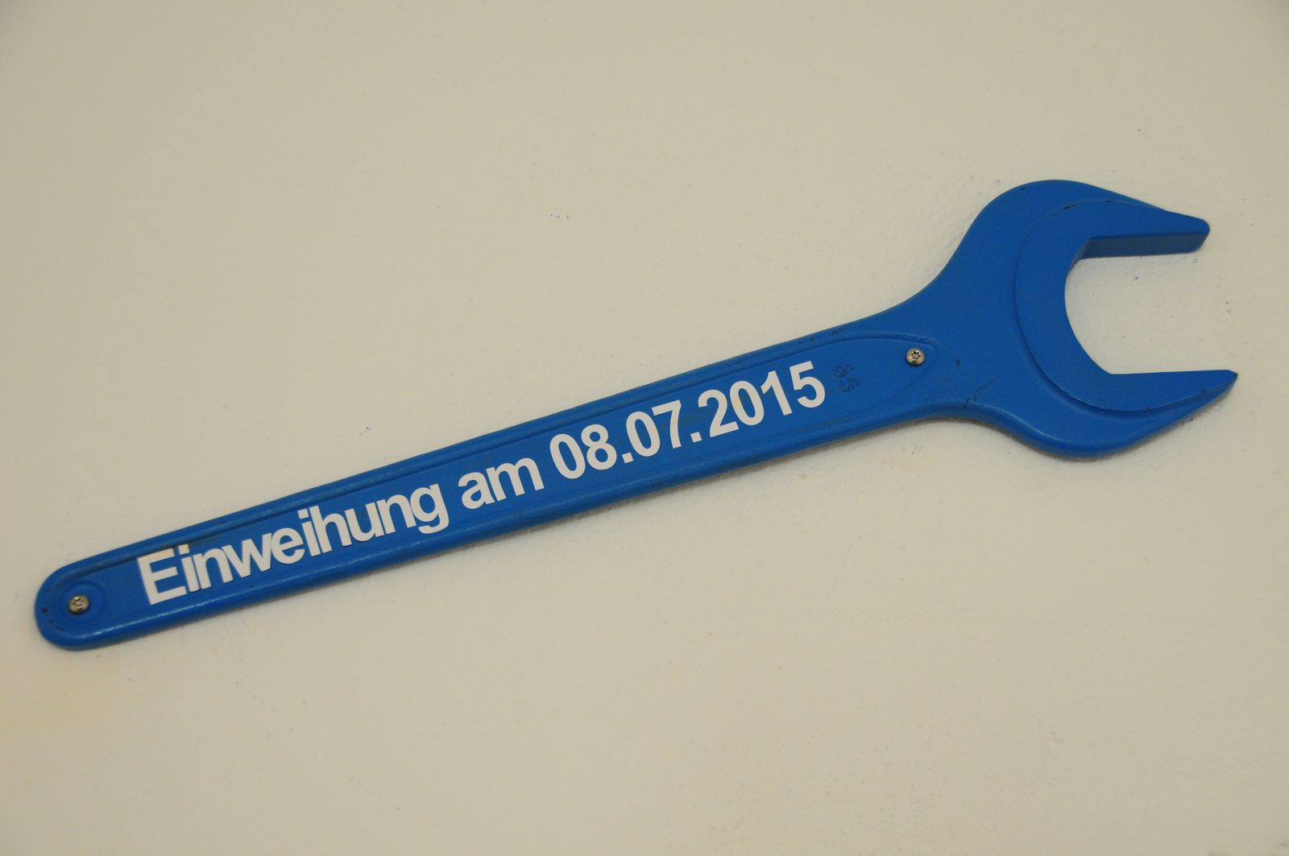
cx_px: 644
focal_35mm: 60
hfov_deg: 33.4
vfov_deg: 22.6
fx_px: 2146
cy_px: 428
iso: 640
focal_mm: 40
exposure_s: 1/30
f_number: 4.5
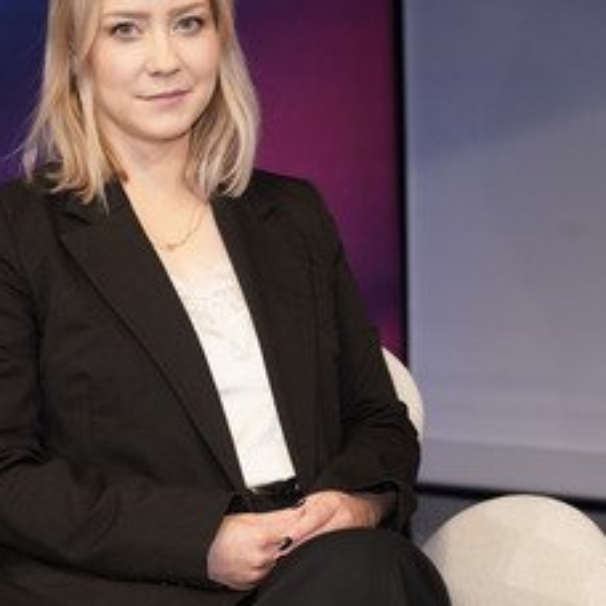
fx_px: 2159
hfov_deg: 15.9
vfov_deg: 16.0
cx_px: 201
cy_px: 268
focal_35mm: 109
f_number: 5.6
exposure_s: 1/125
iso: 2000
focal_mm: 65
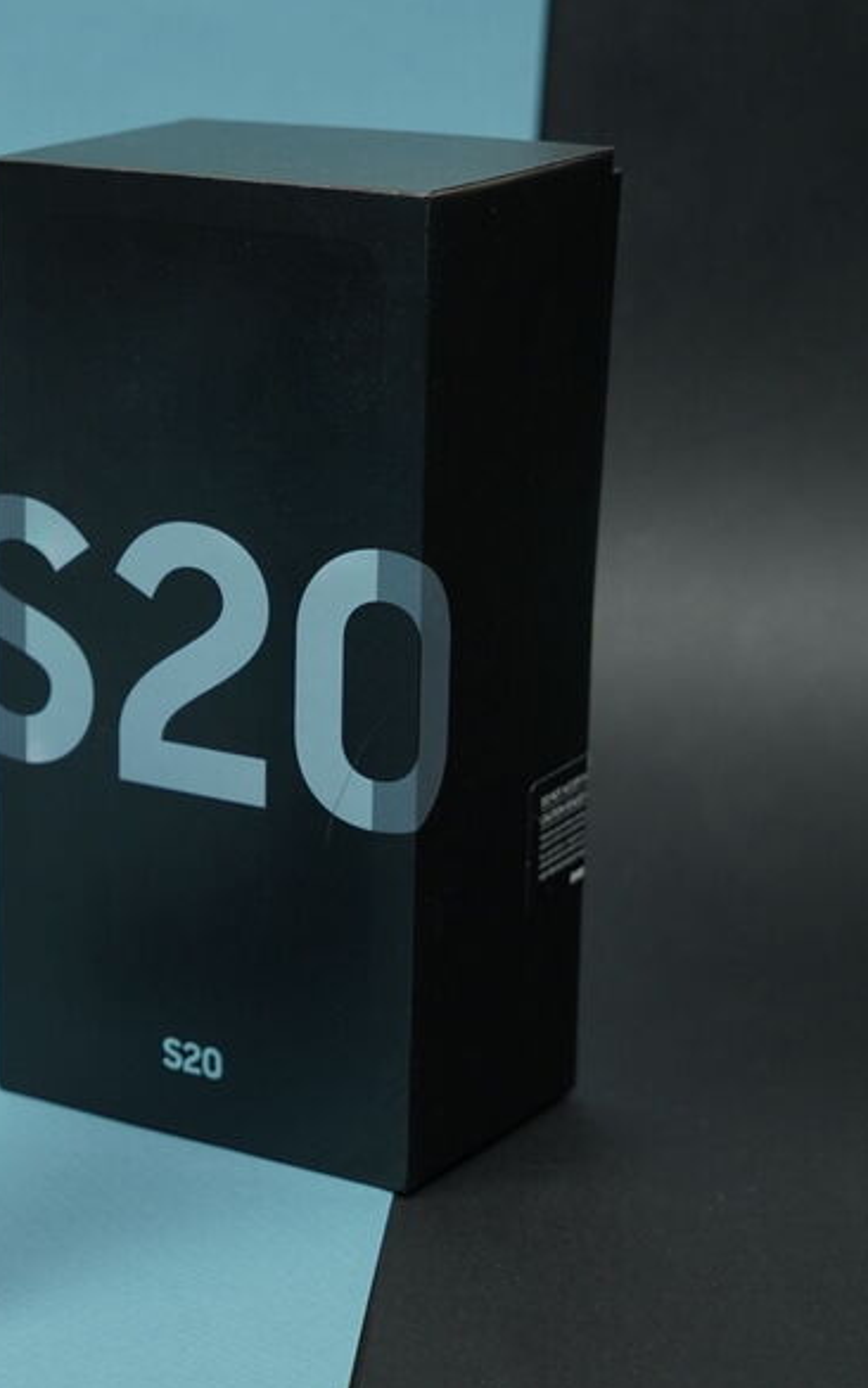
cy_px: 717
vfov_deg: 25.2
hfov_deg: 15.7
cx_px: 84
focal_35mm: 82
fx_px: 3101
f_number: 5.6
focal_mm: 49
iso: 800
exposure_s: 1/160
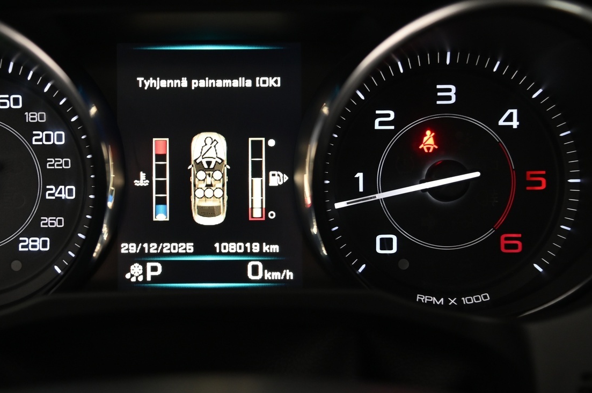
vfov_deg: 16.8
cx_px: 206
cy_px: 209
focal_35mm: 81
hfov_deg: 25.0
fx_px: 1331
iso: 2000
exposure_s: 1/25
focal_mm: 55
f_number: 4
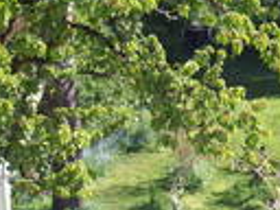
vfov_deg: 14.2
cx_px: 267
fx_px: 841
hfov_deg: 18.5
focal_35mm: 104
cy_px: 88
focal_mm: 6.2
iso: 80
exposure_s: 1/620
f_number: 2.8
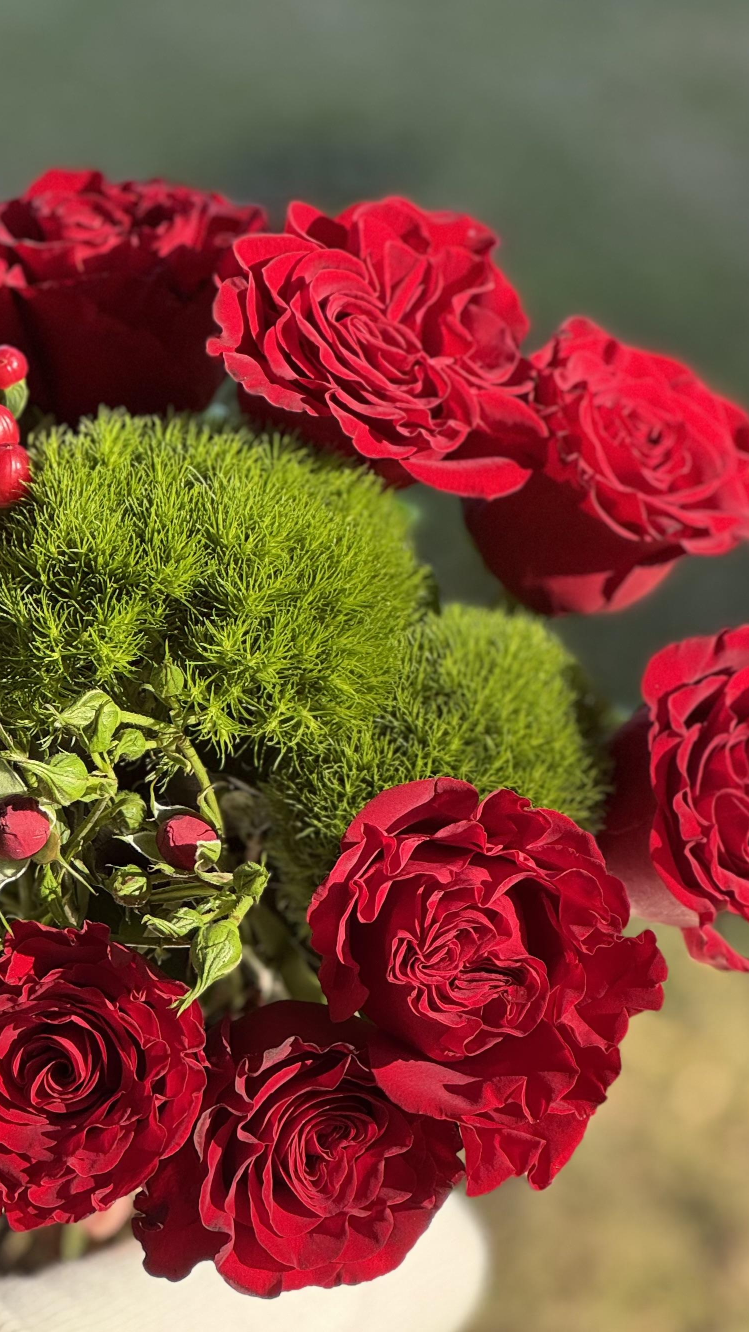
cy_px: 560
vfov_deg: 16.9
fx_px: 4484
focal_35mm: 127
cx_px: 223
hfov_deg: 9.5
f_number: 2.8
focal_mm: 9
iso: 25
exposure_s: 1/101
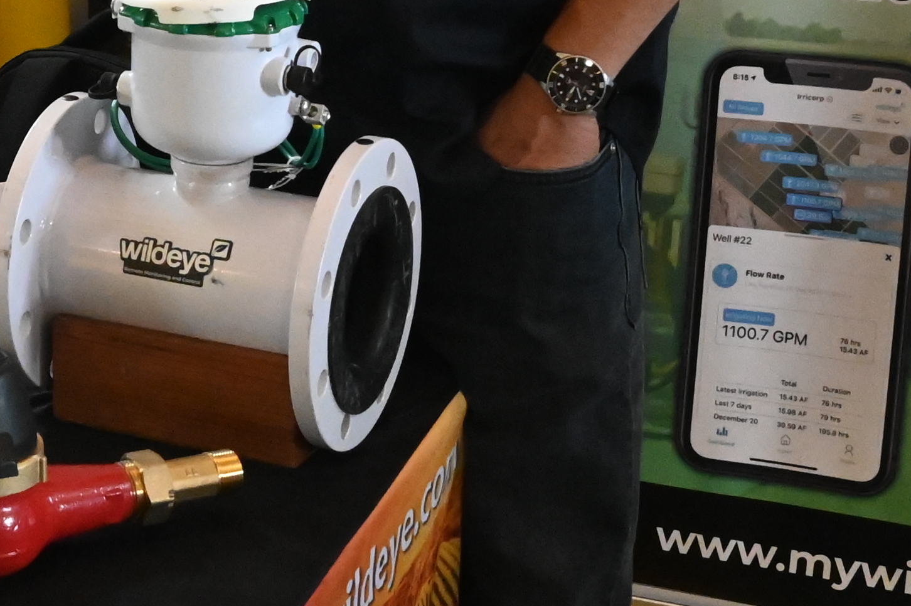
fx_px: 2529
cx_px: -156
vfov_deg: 13.5
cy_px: 5
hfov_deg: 19.3
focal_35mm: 100
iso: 10000
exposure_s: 1/160
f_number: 9
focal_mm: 24
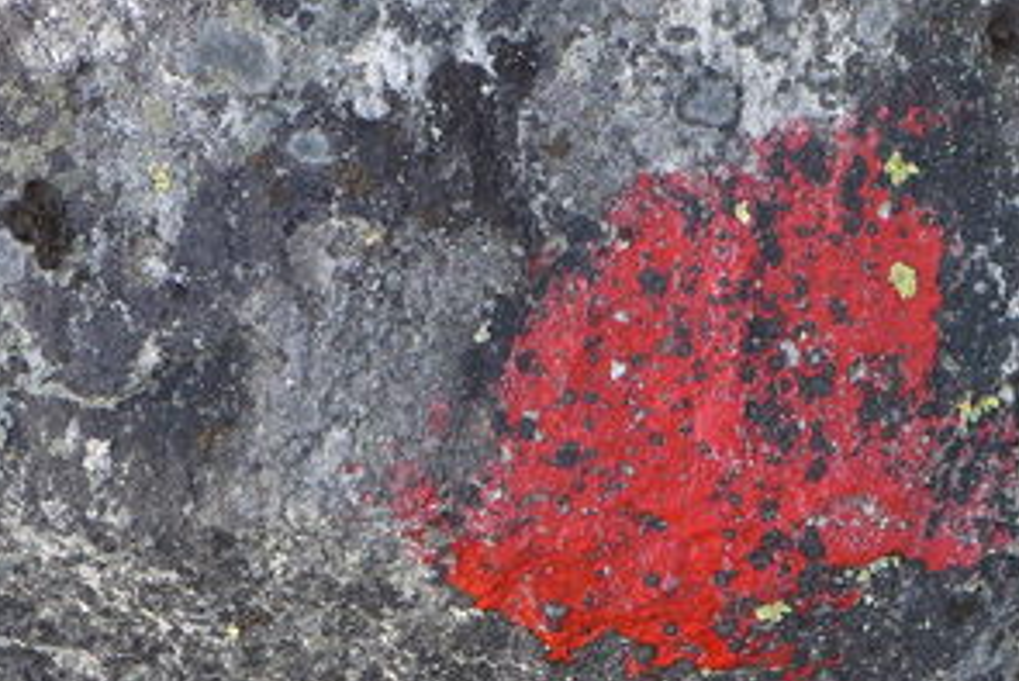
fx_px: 3455
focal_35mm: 122
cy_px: 17
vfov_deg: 11.2
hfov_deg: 16.7
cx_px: 665
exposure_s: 1/160
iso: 80
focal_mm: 9.8
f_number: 2.8
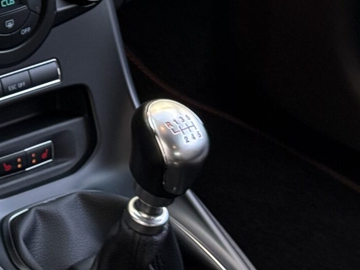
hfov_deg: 10.8
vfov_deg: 8.5
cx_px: -264
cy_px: -105
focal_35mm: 172
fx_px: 1789
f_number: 1.78
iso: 125
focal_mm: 6.76
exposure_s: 1/121
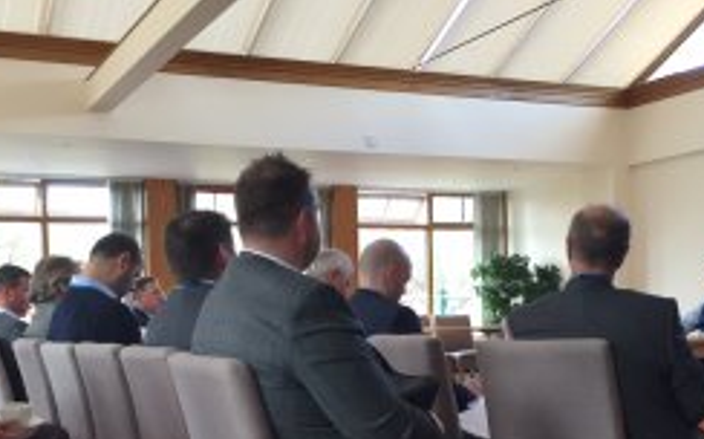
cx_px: 381
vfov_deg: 24.0
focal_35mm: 53
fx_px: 1016
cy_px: 357
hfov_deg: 38.2
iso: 32
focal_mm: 4.15
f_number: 2.2
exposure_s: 1/33
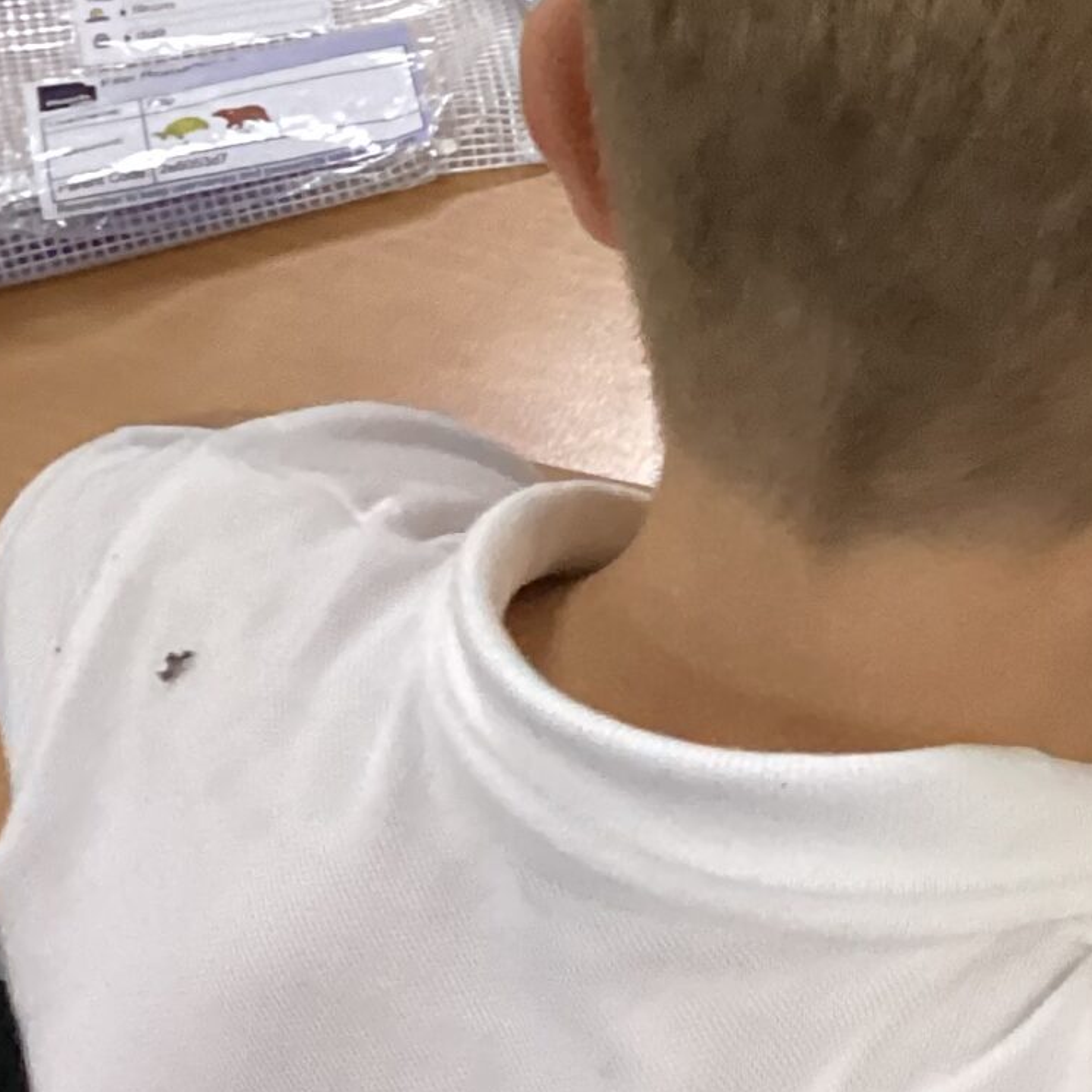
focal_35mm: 94
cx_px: 1765
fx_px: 3355
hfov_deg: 16.4
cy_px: 395
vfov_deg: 18.5
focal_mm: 3.3
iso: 250
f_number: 2.4
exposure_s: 1/60
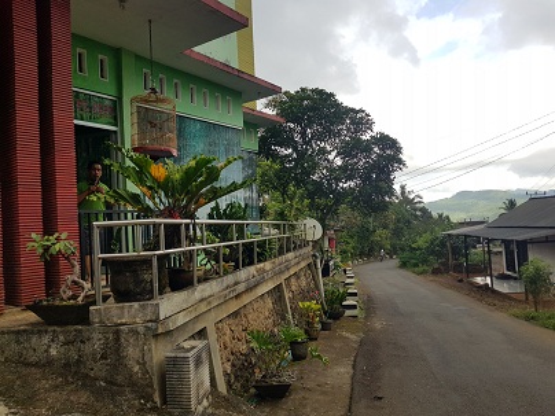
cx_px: 278
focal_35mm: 26
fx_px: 417
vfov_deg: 53.1
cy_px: 208
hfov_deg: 67.3
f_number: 1.7
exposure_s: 1/940
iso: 40
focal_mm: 4.2
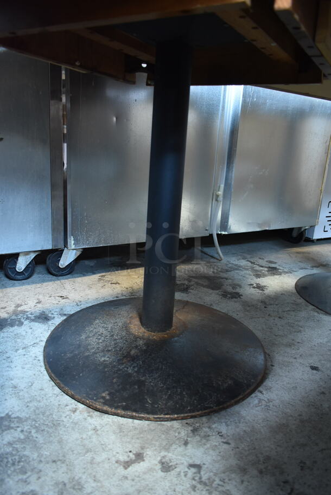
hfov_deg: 48.0
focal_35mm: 27
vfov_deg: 67.3
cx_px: 166
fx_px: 372
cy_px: 248
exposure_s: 1/30
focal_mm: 18
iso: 900
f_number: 3.5
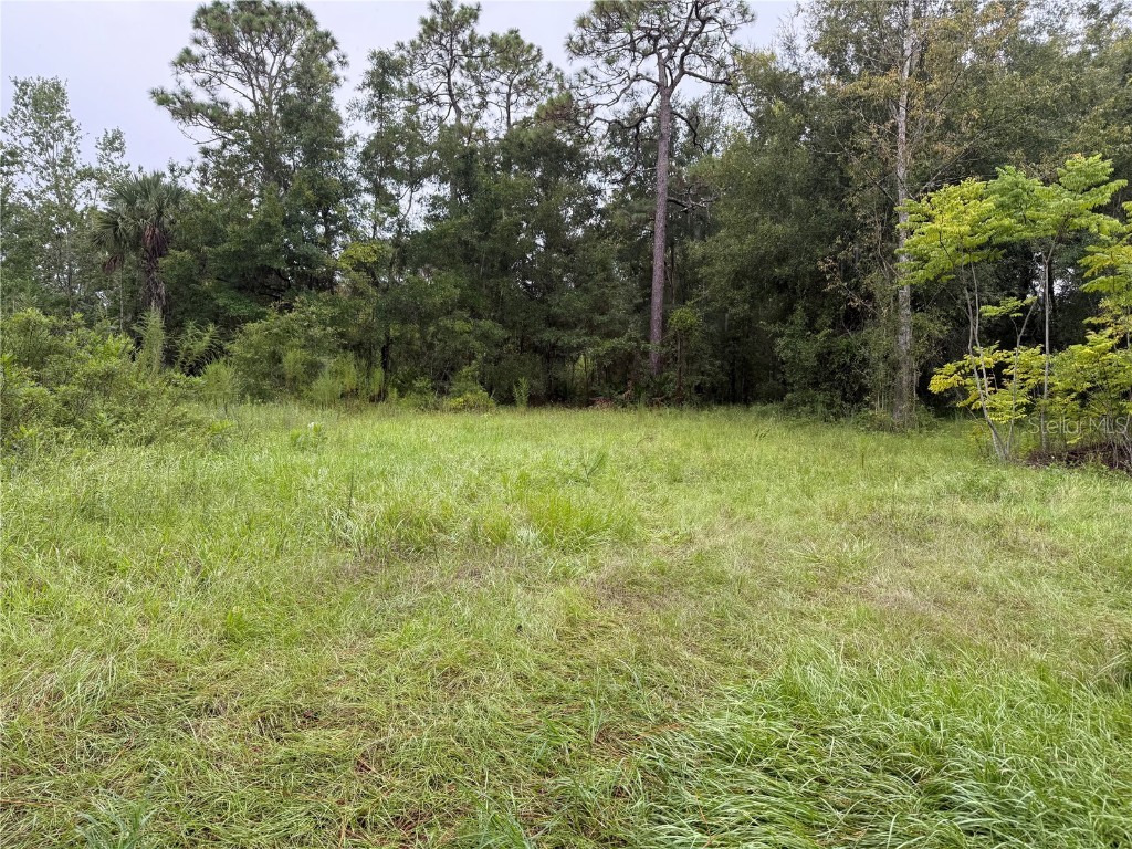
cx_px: 566
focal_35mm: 24
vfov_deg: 56.8
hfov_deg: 71.6
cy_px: 424
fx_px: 785
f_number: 1.78
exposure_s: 1/251
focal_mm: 6.76
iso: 100
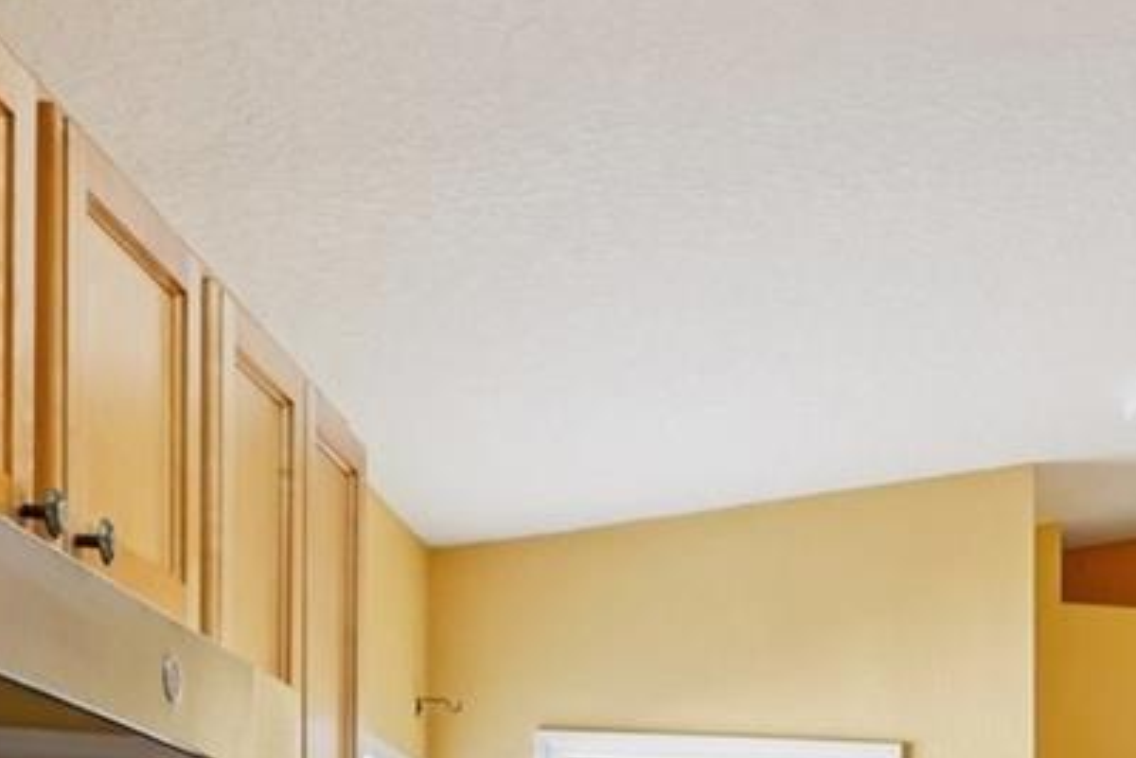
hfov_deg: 21.7
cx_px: 1931
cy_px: 1093
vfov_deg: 18.1
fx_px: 2146
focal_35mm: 68
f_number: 9
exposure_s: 1/13
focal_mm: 17
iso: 400
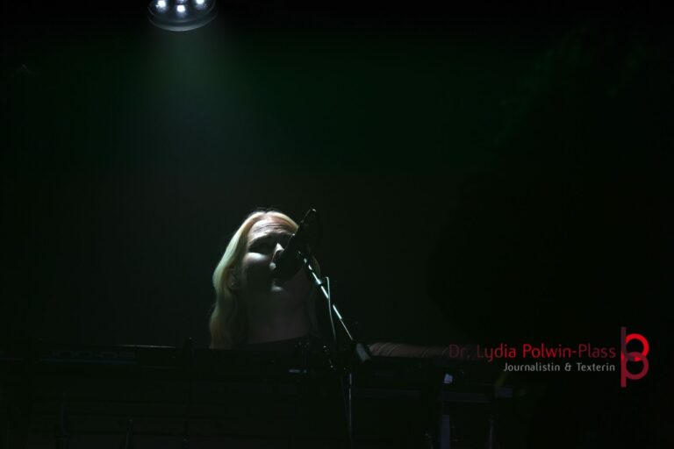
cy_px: 224
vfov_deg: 10.9
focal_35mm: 126
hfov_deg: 16.3
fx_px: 2359
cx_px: 337
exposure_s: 1/160
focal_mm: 84
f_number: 5
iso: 500
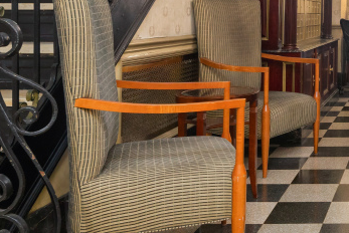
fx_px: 495
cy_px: -11
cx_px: 392
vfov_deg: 25.0
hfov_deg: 33.4
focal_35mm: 51
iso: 320
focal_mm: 17
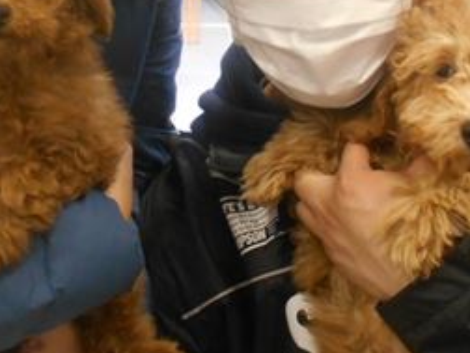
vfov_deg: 22.5
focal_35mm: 62
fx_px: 842
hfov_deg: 31.1
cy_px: -21
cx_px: 287
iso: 320
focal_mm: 4.6
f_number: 3.2
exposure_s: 1/30
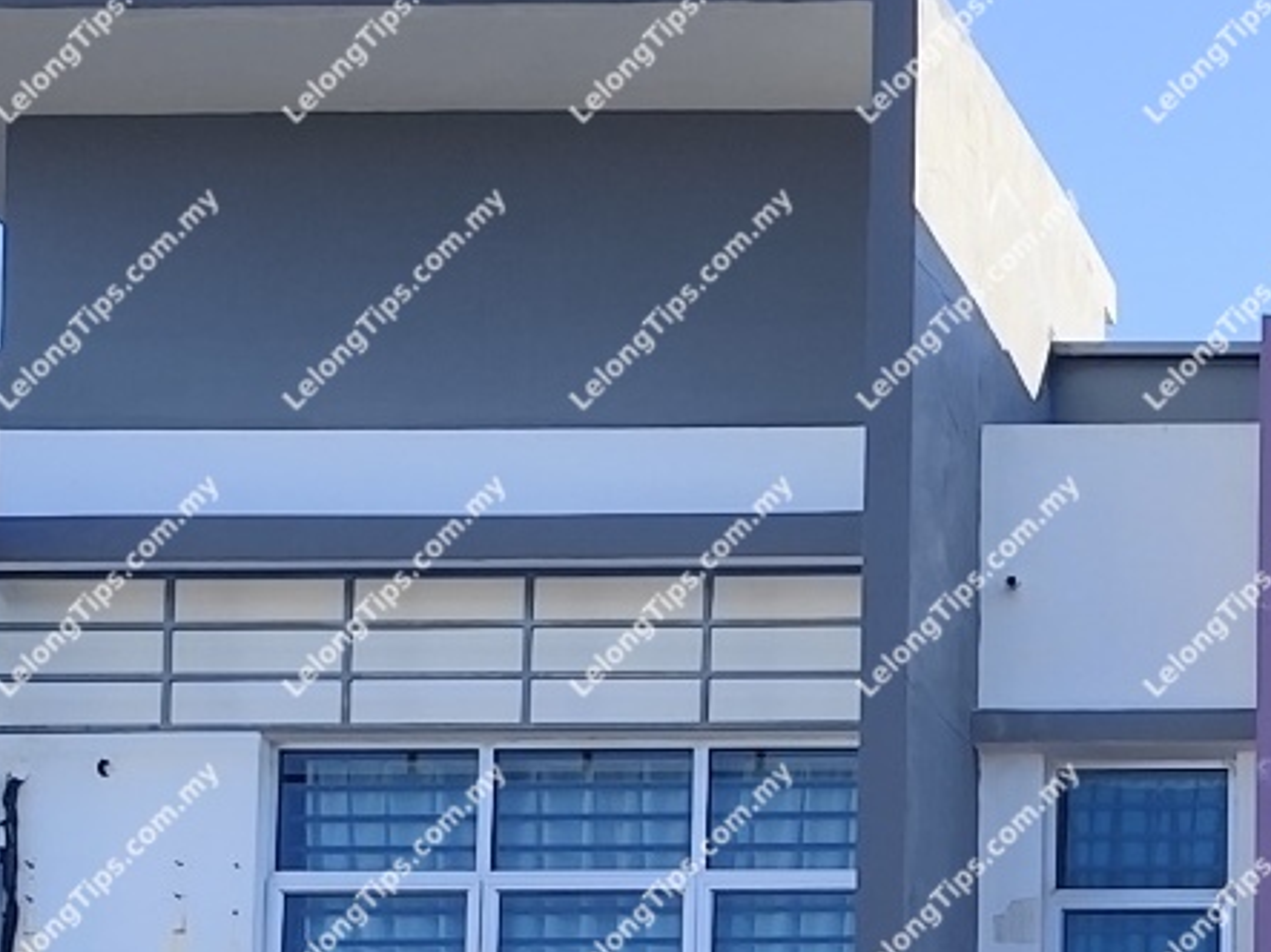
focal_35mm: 121
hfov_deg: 14.0
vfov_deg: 11.9
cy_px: 1226
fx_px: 4442
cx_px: 2443
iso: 50
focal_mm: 6.14
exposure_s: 1/586
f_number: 1.65
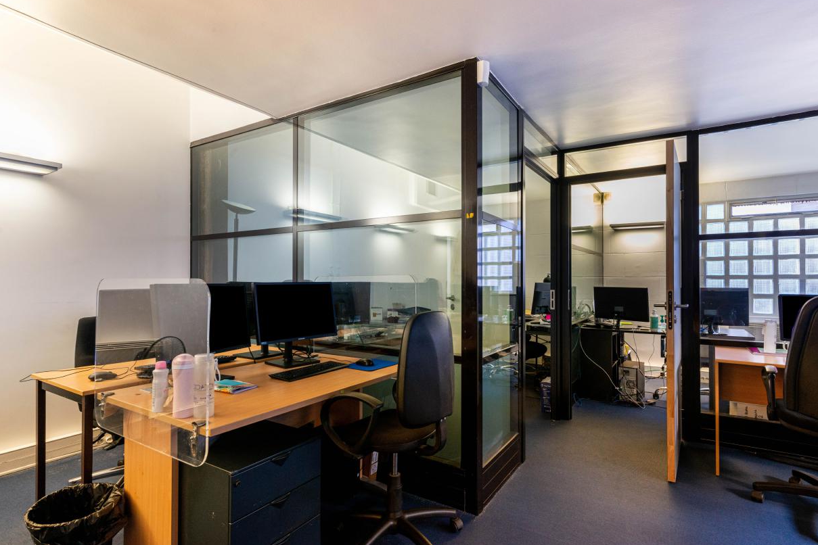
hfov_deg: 90.0
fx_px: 409
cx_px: 420
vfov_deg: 67.4
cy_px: 279
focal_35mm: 18
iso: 800
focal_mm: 17
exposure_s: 1/6
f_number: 11
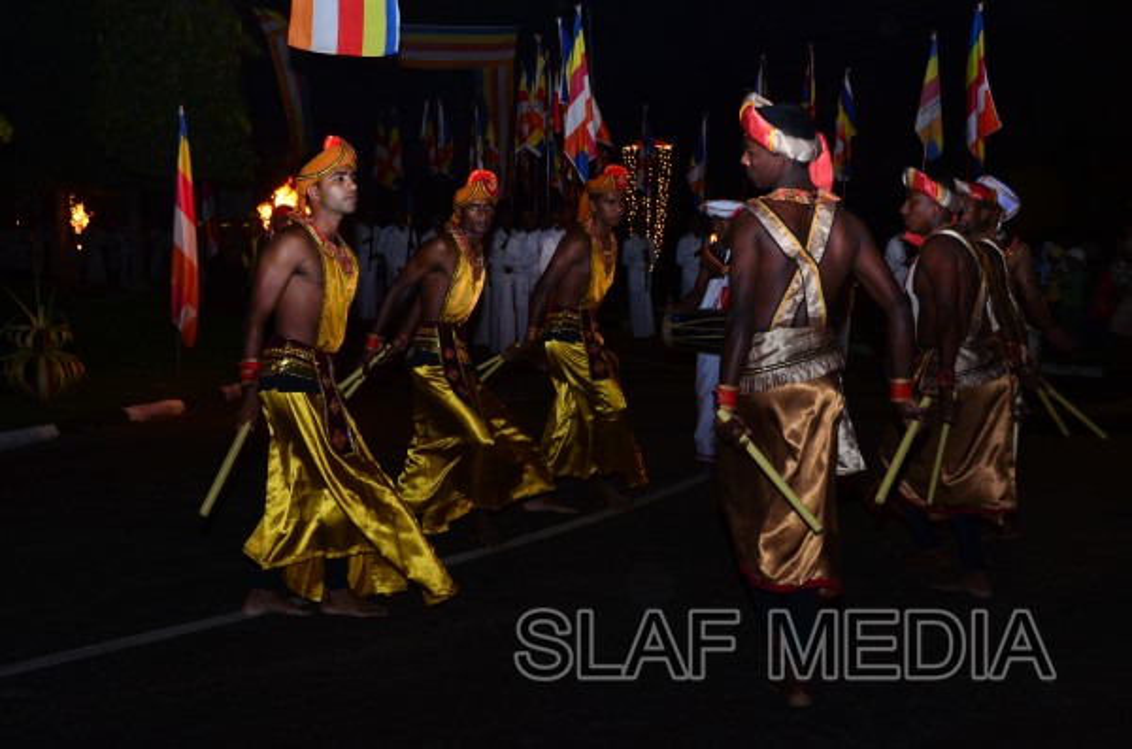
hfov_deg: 41.2
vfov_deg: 27.9
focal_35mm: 48
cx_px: 566
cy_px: 374
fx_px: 1506
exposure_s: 1/50
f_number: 6.3
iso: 500
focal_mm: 32
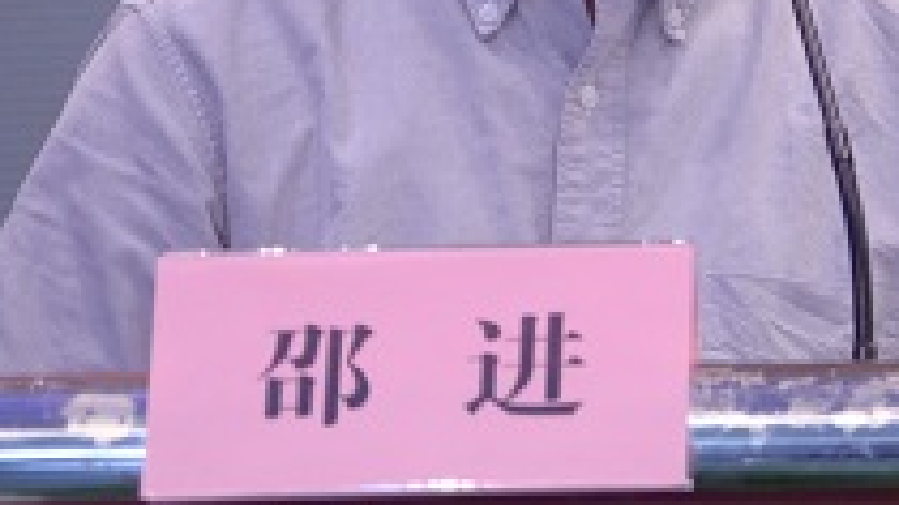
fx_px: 8019
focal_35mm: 336
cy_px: -156
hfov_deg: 6.4
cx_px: 753
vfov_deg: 3.6
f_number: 5.3
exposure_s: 1/30
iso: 1600
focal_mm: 75
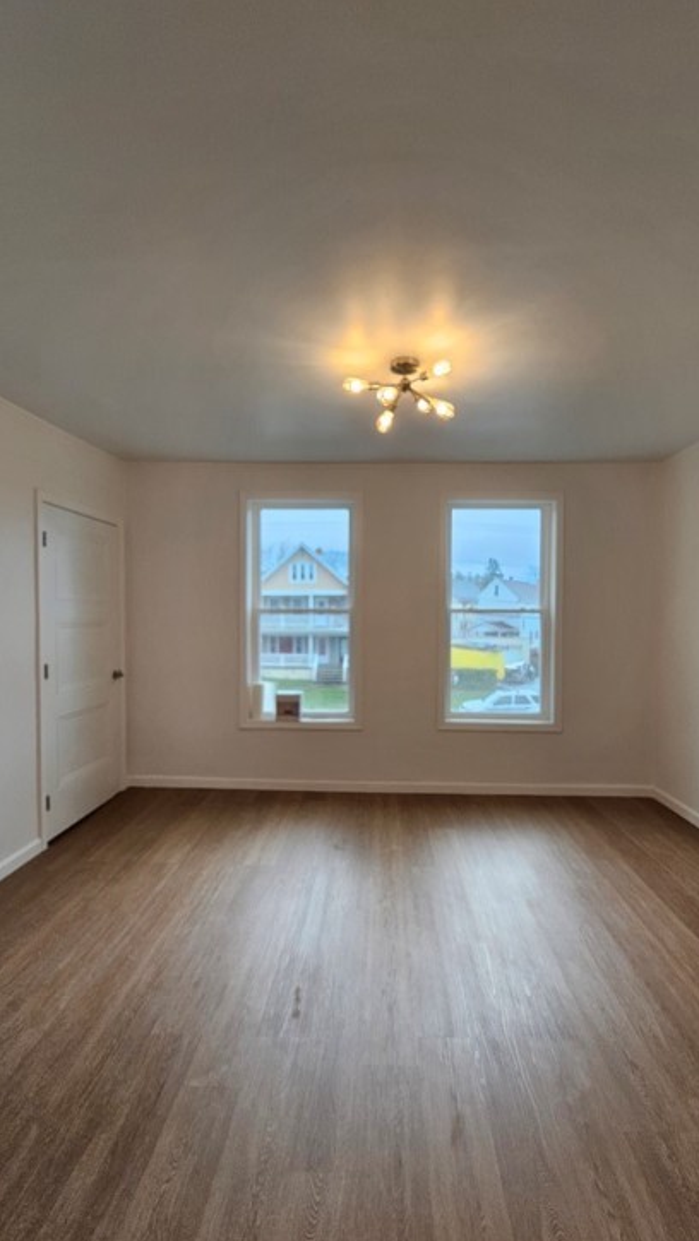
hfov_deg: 70.5
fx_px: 494
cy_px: 626
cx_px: 370
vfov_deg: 103.0
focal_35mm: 15
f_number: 2.2
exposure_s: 1/60
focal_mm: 2.2
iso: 64
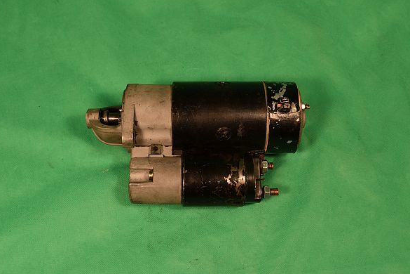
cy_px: 134
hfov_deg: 48.5
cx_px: 206
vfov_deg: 33.4
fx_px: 456
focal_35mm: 40
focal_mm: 26
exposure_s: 1/250
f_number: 8
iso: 320
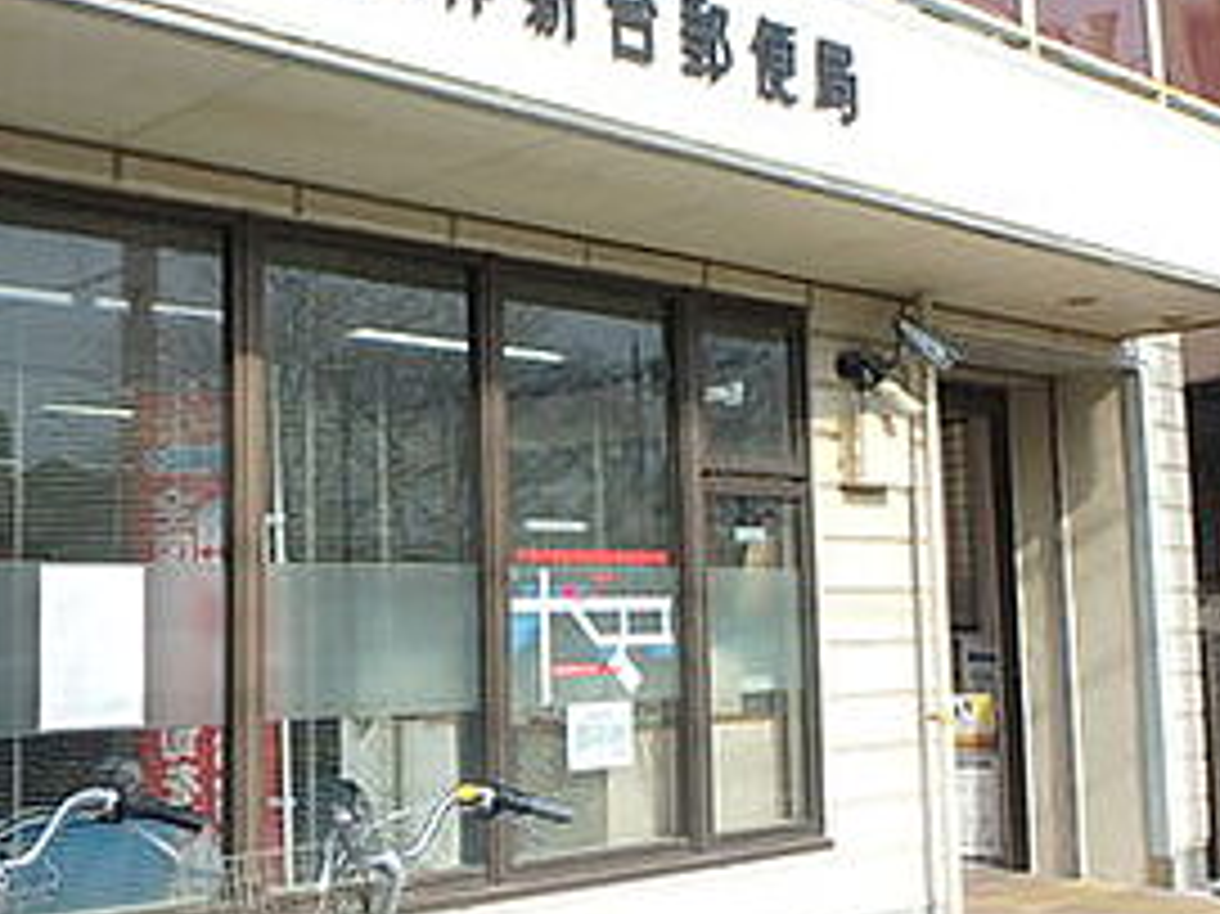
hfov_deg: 39.4
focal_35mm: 48
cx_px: 455
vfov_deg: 30.2
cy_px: 475
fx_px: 1691
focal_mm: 3.7
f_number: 3.5
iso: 125
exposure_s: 1/640
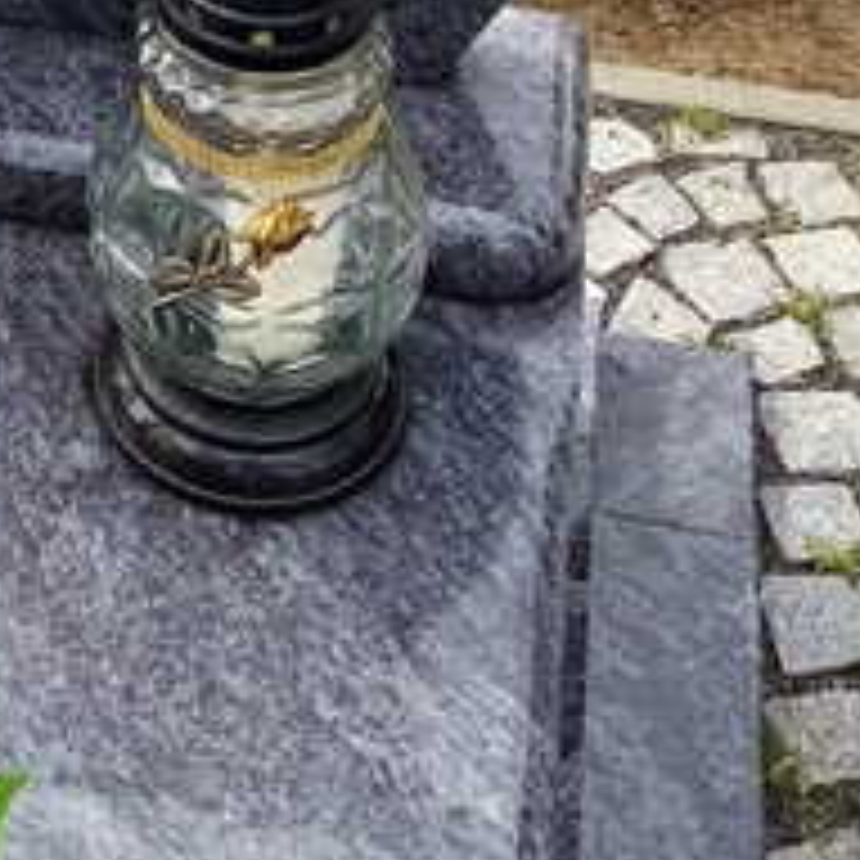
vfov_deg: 19.9
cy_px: -365
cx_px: -135
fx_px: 2164
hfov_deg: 21.1
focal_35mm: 77
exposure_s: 1/294
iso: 109
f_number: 1.8
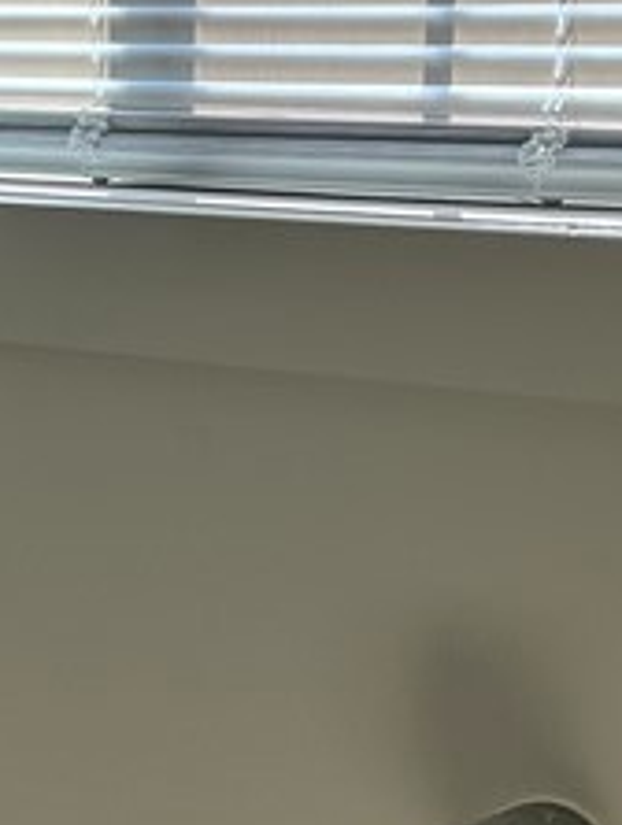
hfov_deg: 13.0
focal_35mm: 110
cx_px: -189
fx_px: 2628
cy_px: 633
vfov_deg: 17.7
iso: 80
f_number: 1.78
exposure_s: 1/383
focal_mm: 6.86
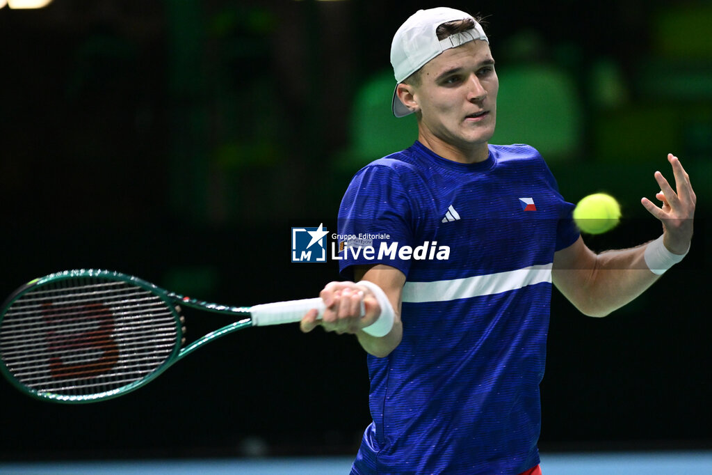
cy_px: 238
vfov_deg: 4.6
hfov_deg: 6.9
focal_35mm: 300
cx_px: 356
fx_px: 5931
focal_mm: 300
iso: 3200
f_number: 3.2
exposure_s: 1/1600
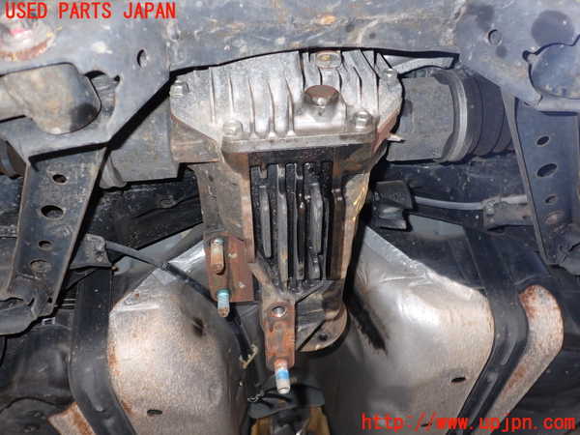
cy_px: 218
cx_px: 290
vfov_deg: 46.8
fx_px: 503
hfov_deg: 60.0
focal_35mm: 30
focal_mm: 5.4
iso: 200
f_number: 2.3
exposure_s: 1/30
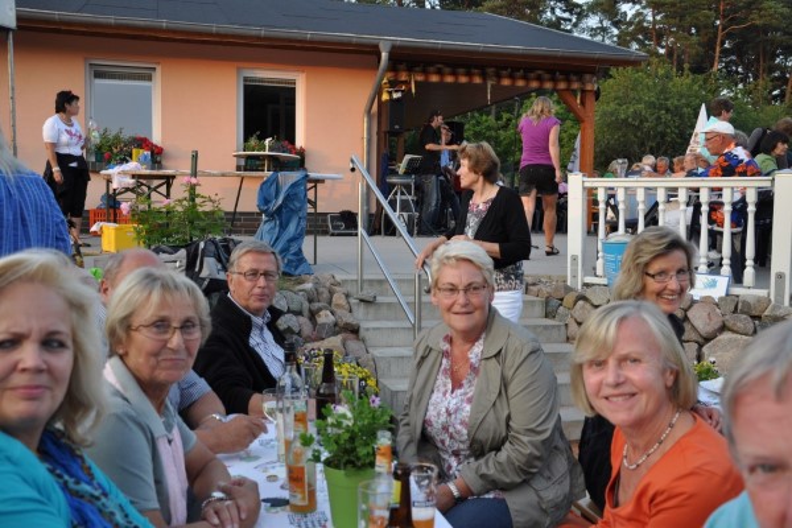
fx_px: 825
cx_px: 396
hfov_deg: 51.3
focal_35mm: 38
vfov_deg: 35.5
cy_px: 264
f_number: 5.6
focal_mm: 25
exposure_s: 1/125
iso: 320
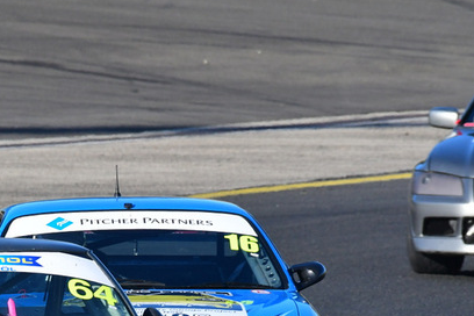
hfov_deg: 1.4
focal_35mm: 1472
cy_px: 289
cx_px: 44
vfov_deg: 0.9
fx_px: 19380
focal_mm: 500
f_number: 11
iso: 800
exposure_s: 1/640
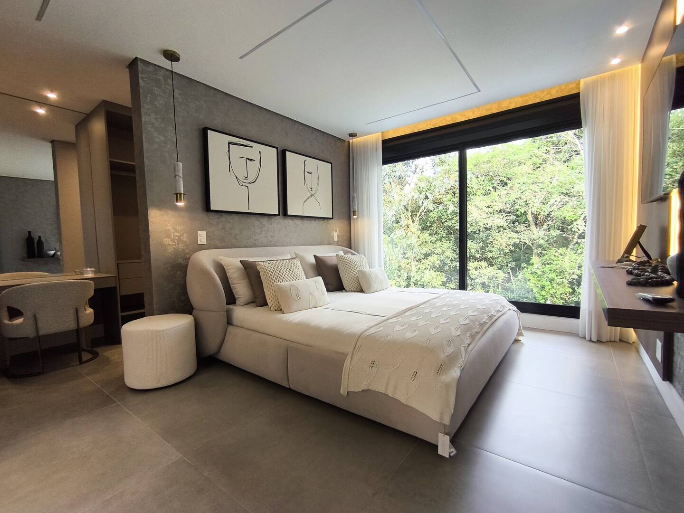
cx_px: 342
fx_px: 316
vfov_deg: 78.1
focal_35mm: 16
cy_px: 256
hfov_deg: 94.5
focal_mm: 1.65
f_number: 2.2
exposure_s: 1/60
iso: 100
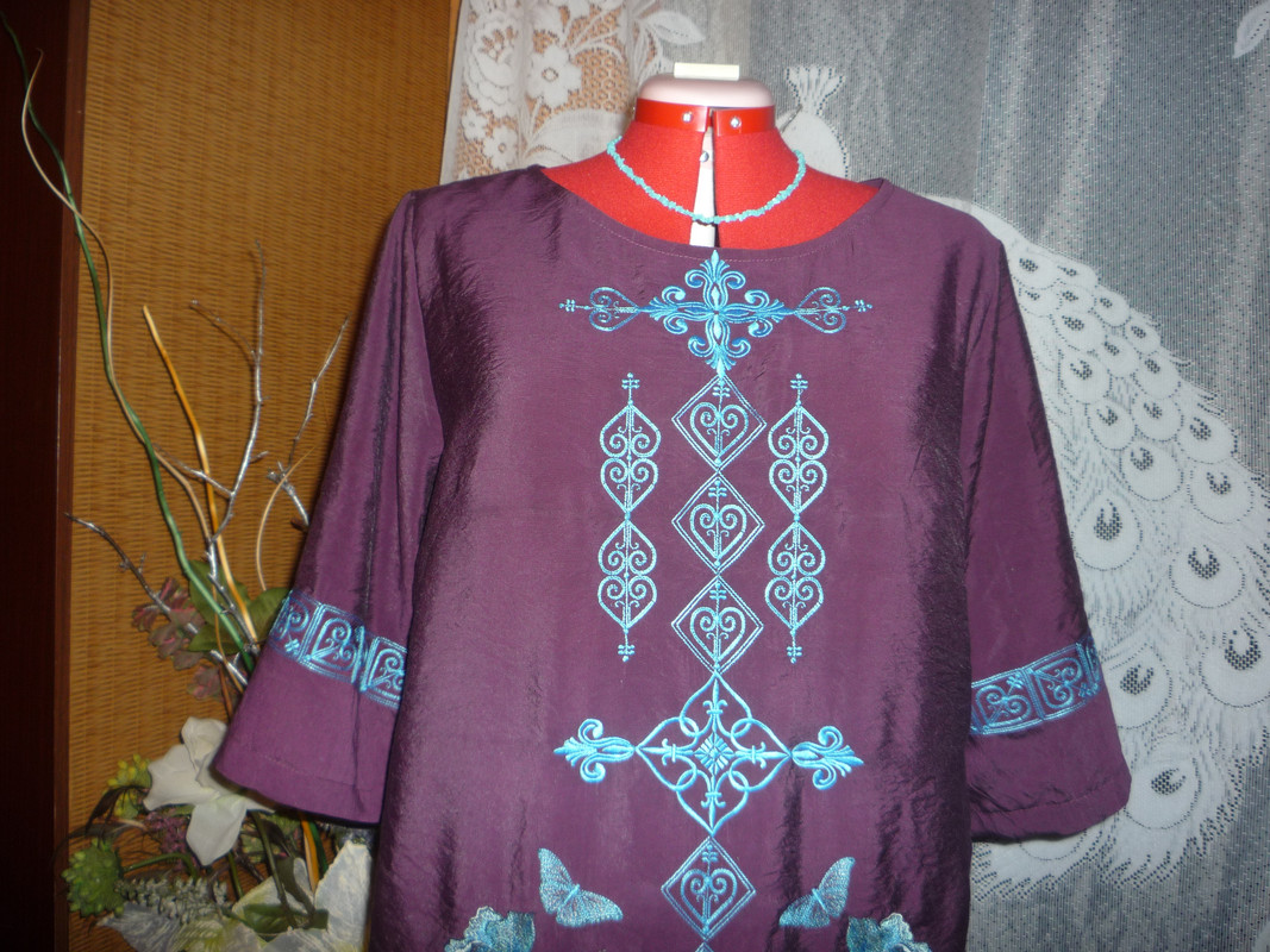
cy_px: 476
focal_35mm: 30
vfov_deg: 46.8
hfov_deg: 60.0
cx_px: 635
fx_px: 1101
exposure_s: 1/30
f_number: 3.3
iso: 100
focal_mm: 5.2
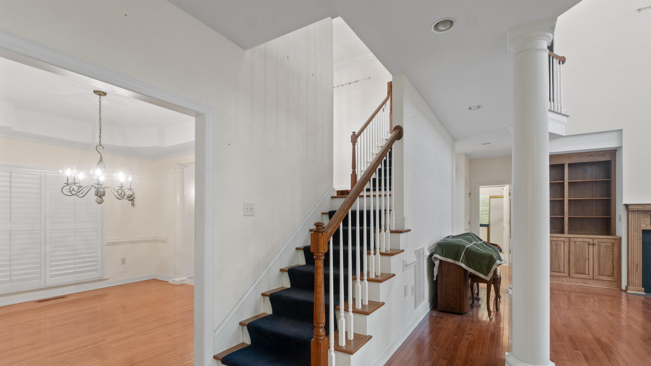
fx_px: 276
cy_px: 210
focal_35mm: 16
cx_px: 330
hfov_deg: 99.4
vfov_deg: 66.7
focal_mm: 10
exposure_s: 1.3
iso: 400
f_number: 8
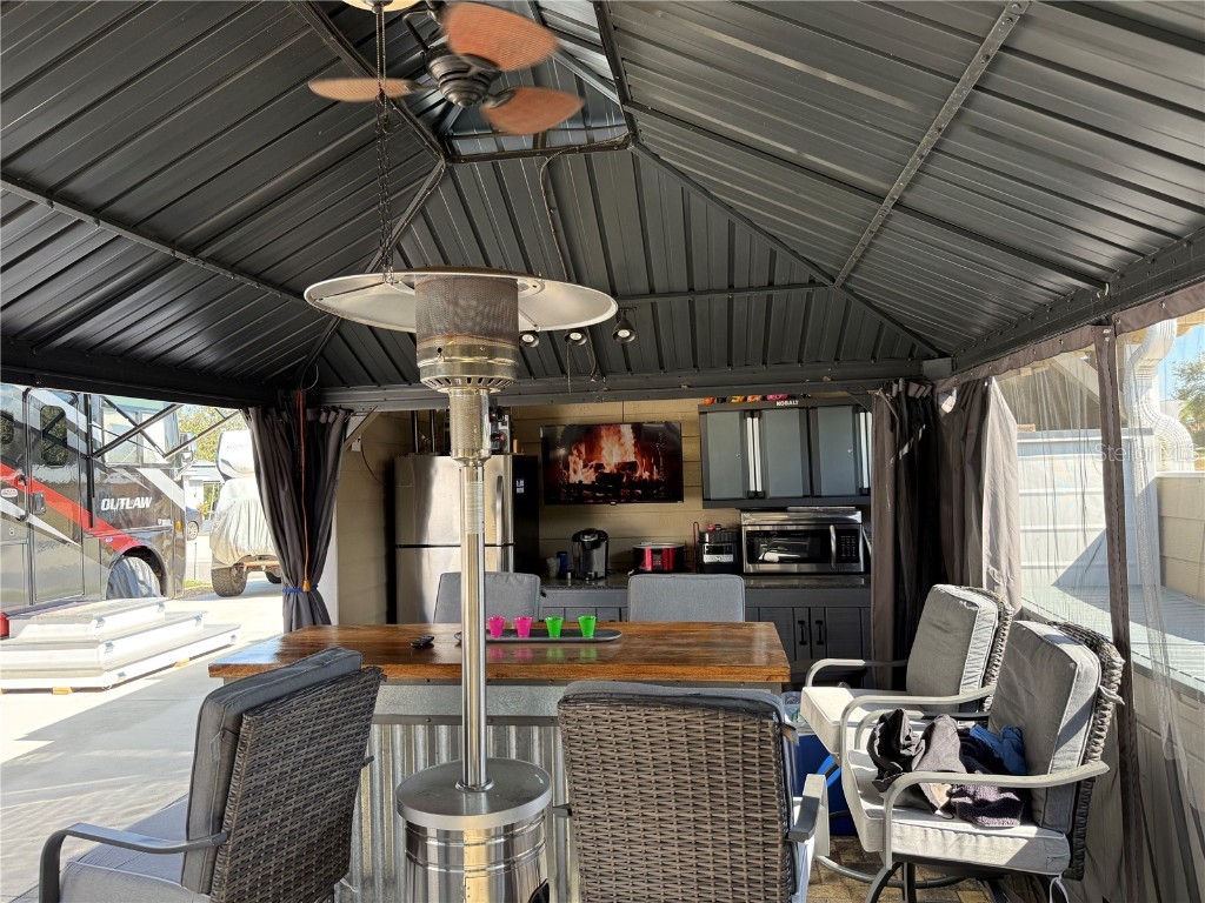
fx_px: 835
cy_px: 452
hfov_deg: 71.6
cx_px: 602
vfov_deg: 56.8
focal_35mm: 24
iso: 100
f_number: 1.78
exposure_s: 1/281
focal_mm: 6.76
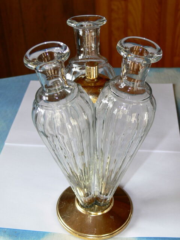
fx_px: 381
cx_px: 90
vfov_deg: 34.9
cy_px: 120
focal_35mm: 55
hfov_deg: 26.6
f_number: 3.2
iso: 80
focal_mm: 10.6
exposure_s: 1/50
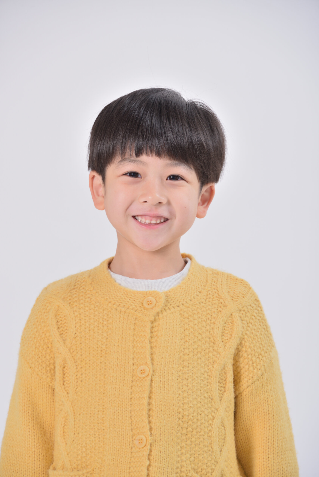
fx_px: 2656
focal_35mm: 200
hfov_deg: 6.9
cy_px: 238
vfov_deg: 10.3
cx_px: 160
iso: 200
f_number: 8
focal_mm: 200
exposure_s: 1/160
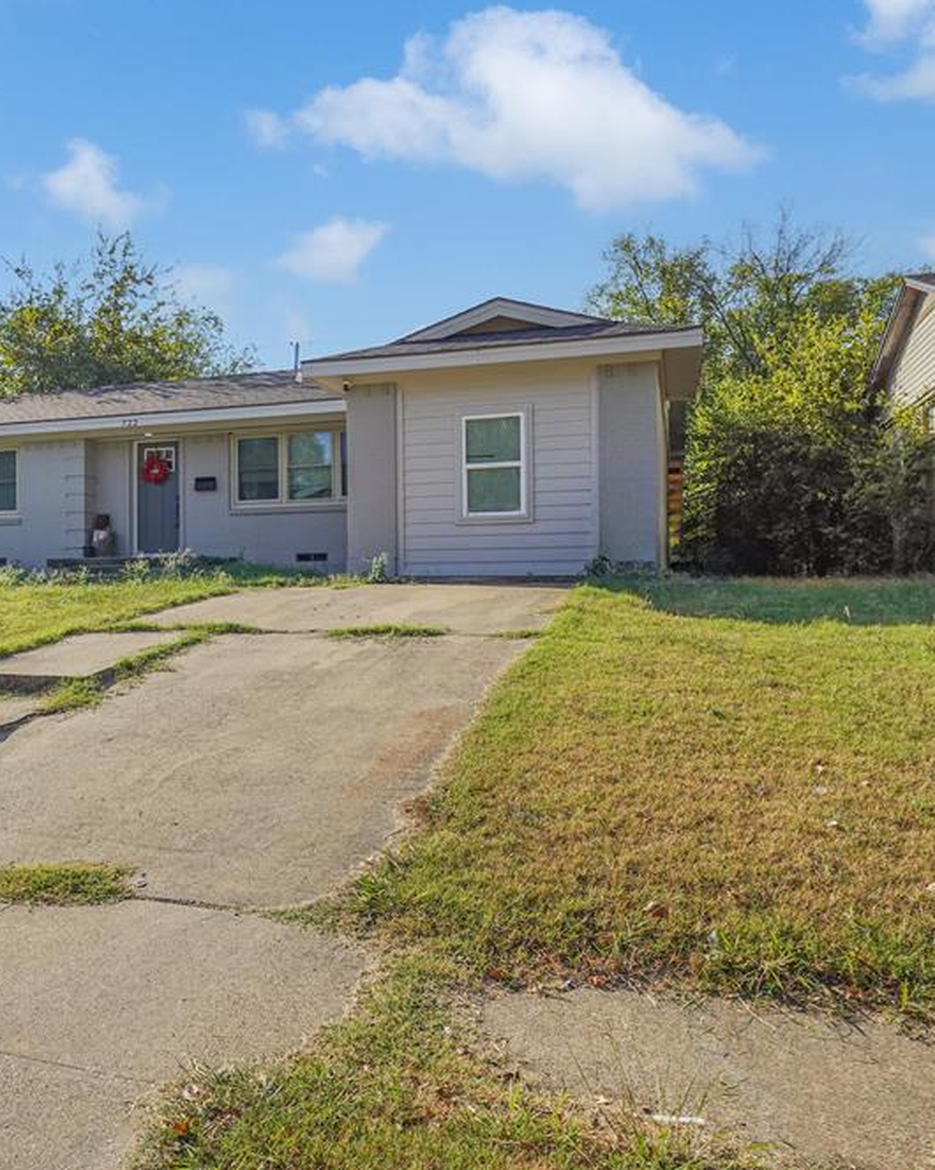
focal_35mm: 29
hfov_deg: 48.2
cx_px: 243
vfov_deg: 60.5
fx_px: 1004
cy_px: 582
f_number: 2
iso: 125
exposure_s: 1/5000
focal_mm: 7.6
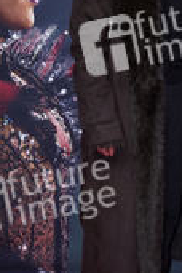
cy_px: 118
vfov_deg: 22.4
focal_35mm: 91
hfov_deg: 14.6
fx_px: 690
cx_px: 208
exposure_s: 1/200
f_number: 4.5
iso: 2500
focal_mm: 39
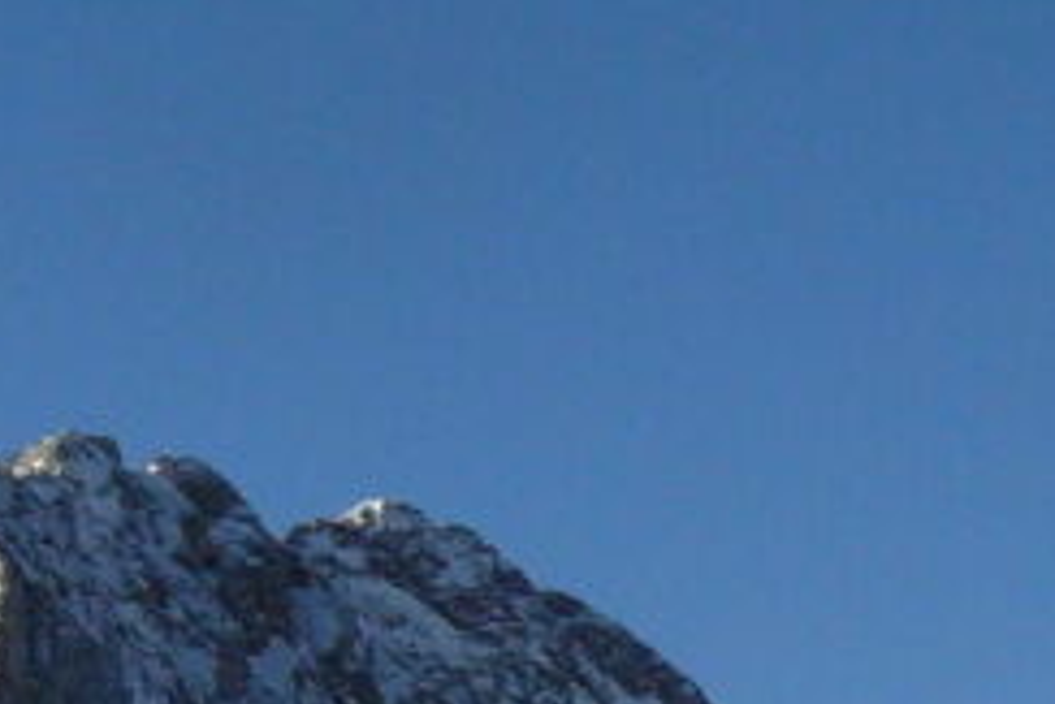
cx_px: 1492
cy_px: 976
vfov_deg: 6.2
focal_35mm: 221
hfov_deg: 9.1
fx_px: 6480
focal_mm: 6
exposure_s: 1/400
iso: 100
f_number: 6.3
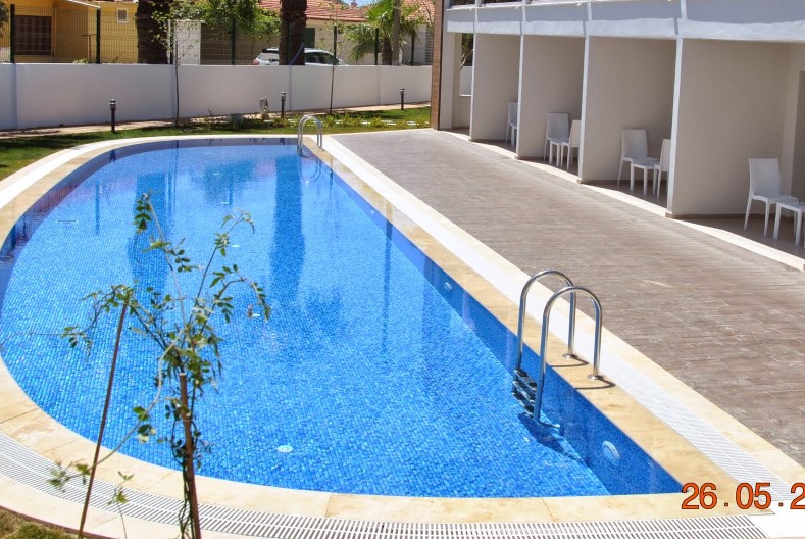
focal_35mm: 48
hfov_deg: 40.8
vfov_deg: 27.9
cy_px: 163
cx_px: 497
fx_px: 1075
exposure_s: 1/250
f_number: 8
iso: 100
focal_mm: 22
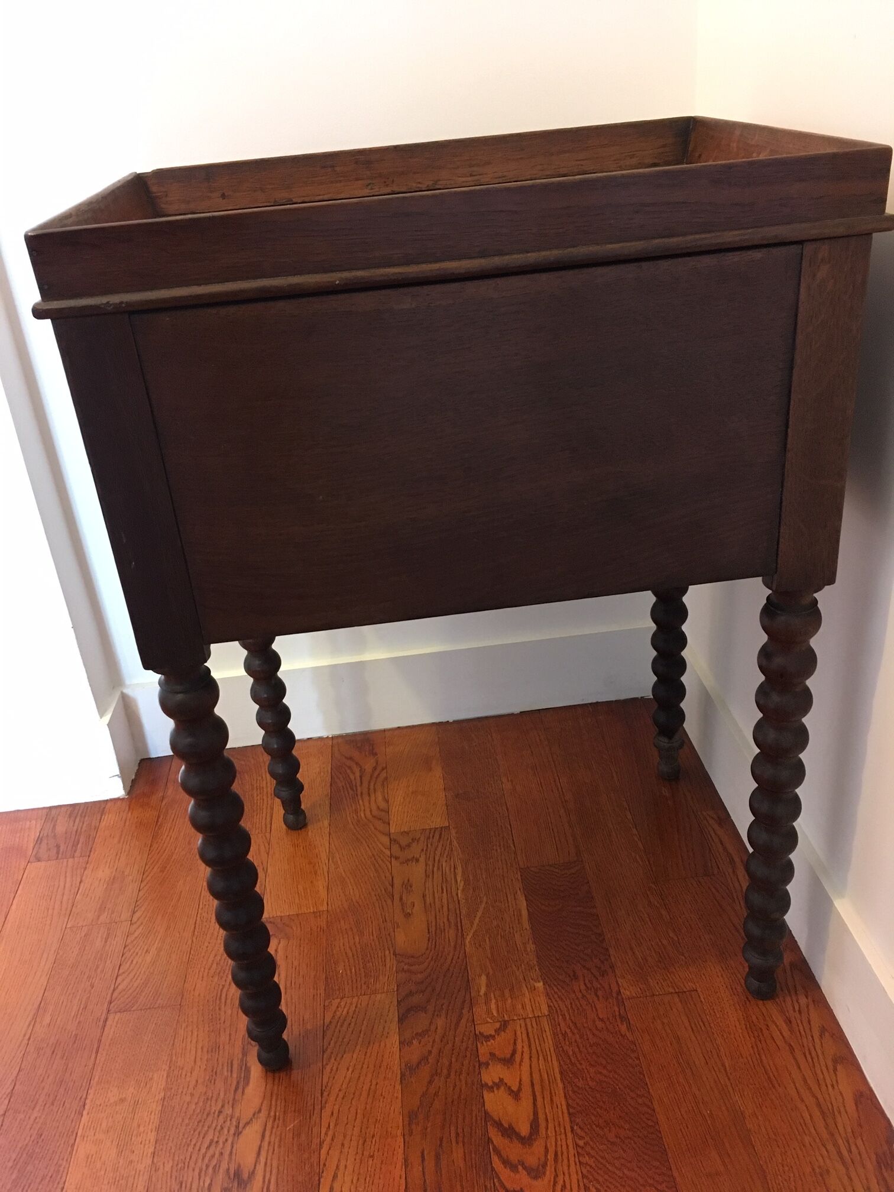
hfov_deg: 48.2
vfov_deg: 61.7
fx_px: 999
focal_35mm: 29
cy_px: 596
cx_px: 447
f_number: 2.2
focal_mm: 4.15
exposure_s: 1/25
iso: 200
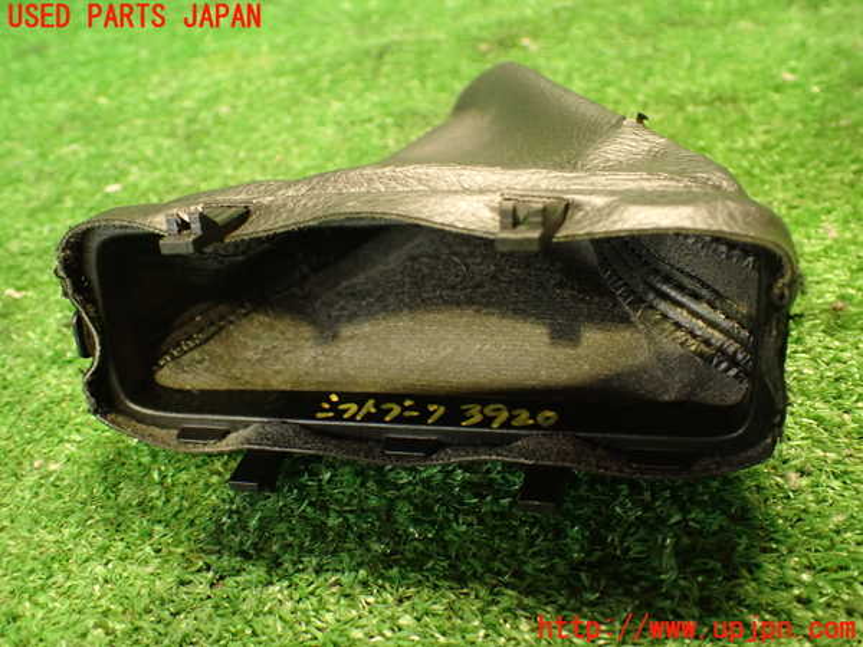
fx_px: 798
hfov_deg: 56.8
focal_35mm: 32
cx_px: 432
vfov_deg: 44.2
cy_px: 324
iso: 800
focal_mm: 5.79
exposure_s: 1/25
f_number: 2.4
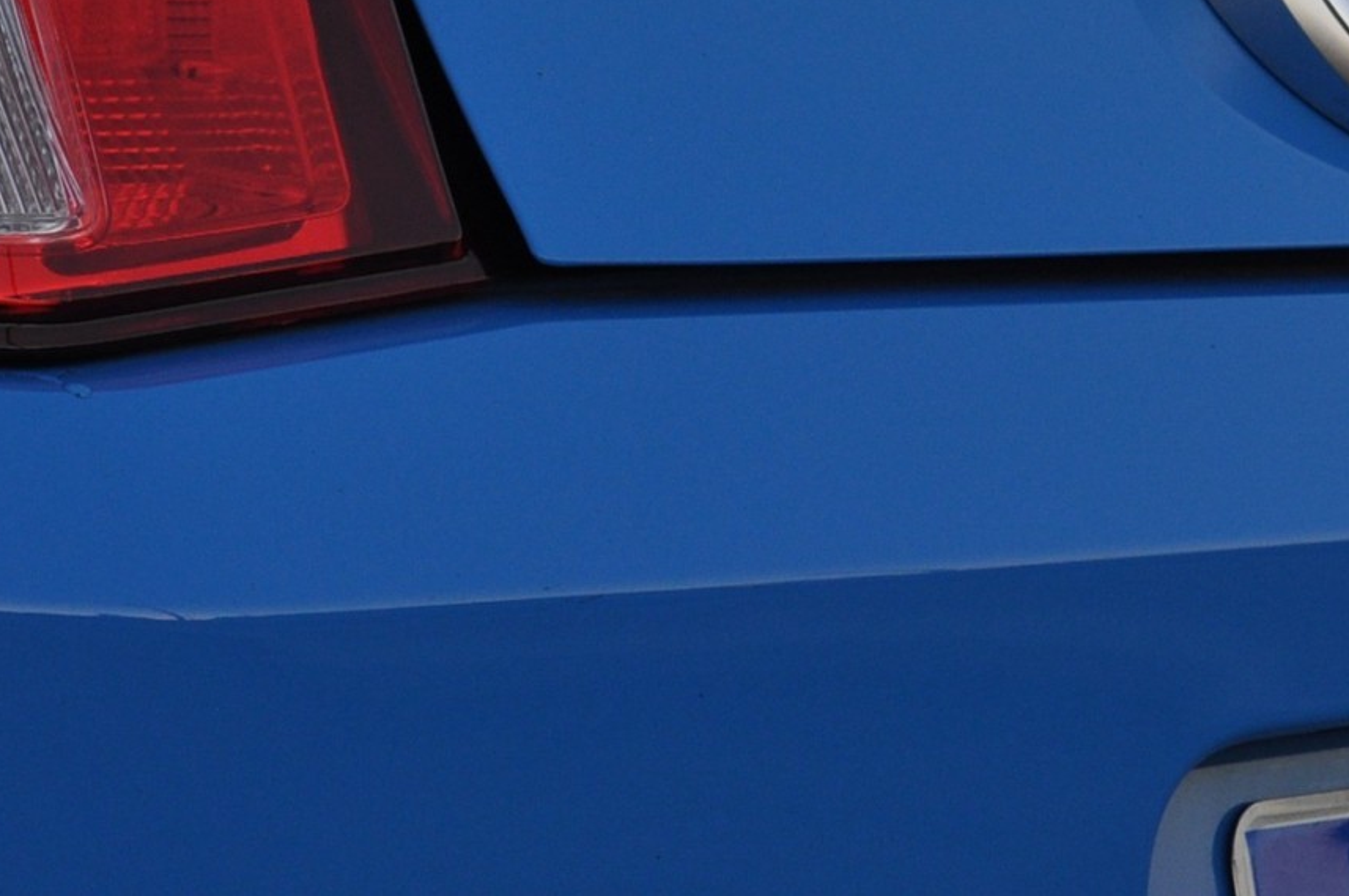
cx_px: 499
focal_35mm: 140
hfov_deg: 14.7
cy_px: -213
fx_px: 5239
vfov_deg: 9.6
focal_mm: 32
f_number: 5.6
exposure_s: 1/125
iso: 400
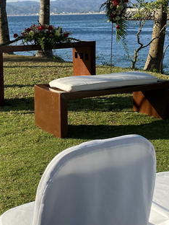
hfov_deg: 22.9
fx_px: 417
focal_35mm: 64
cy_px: 56
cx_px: 76
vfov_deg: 29.8
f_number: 1.8
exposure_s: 1/2066
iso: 32
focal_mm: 4.25
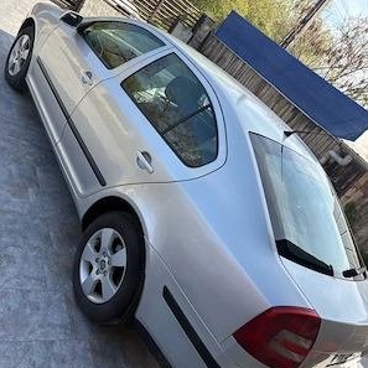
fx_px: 373
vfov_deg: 52.5
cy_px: 185
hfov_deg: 52.5
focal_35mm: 31
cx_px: 185
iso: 50
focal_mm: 5.96
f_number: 1.6
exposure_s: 1/973
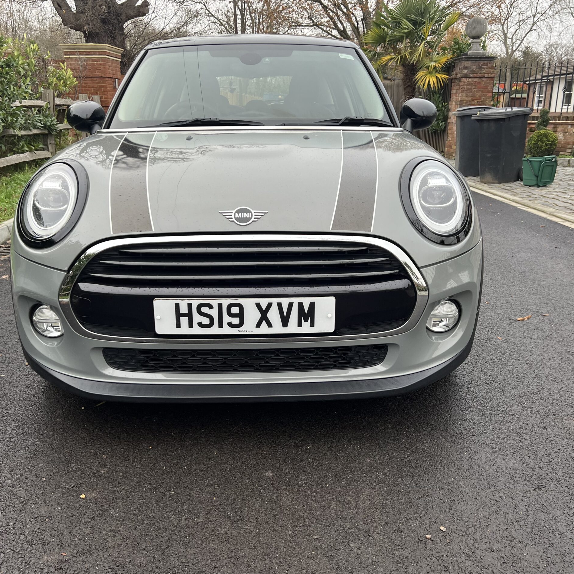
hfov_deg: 52.5
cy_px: 288
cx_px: 273
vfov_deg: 52.5
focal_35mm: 31
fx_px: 582
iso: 100
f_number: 1.5
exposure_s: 1/121
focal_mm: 5.7
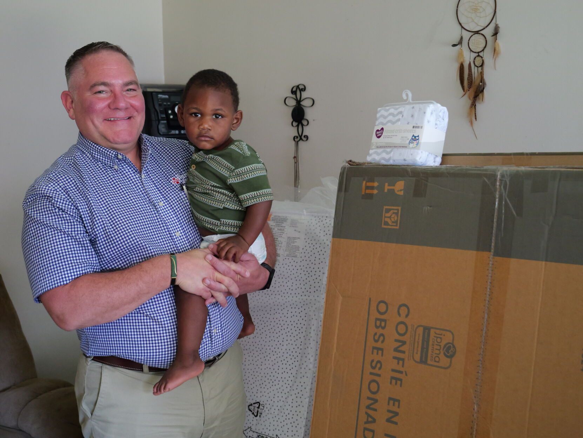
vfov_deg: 30.3
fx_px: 809
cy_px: 219
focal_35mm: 48
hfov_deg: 39.6
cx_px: 292
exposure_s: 1/50
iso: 3200
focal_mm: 24
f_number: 3.5
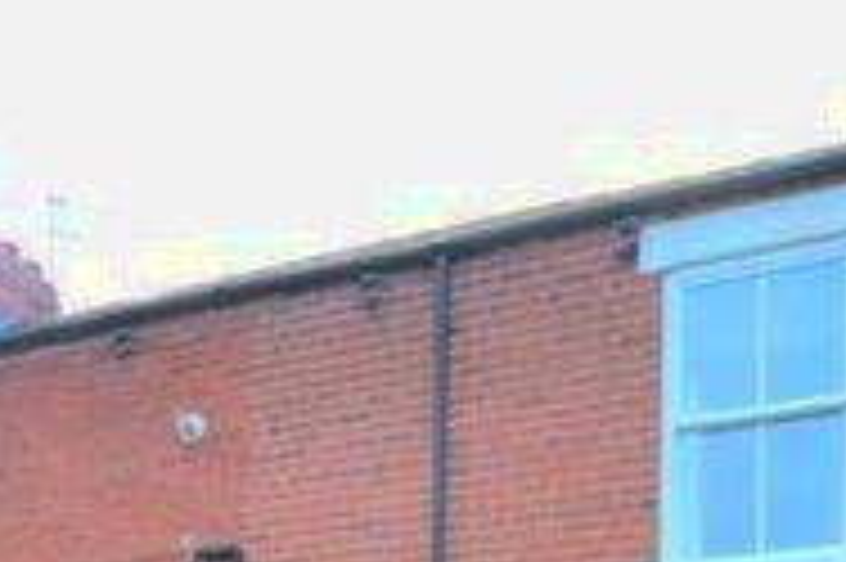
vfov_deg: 19.9
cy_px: 906
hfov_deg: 34.8
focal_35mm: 56
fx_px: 1315
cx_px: 194
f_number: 5.6
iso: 160
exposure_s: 1/125
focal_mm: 10
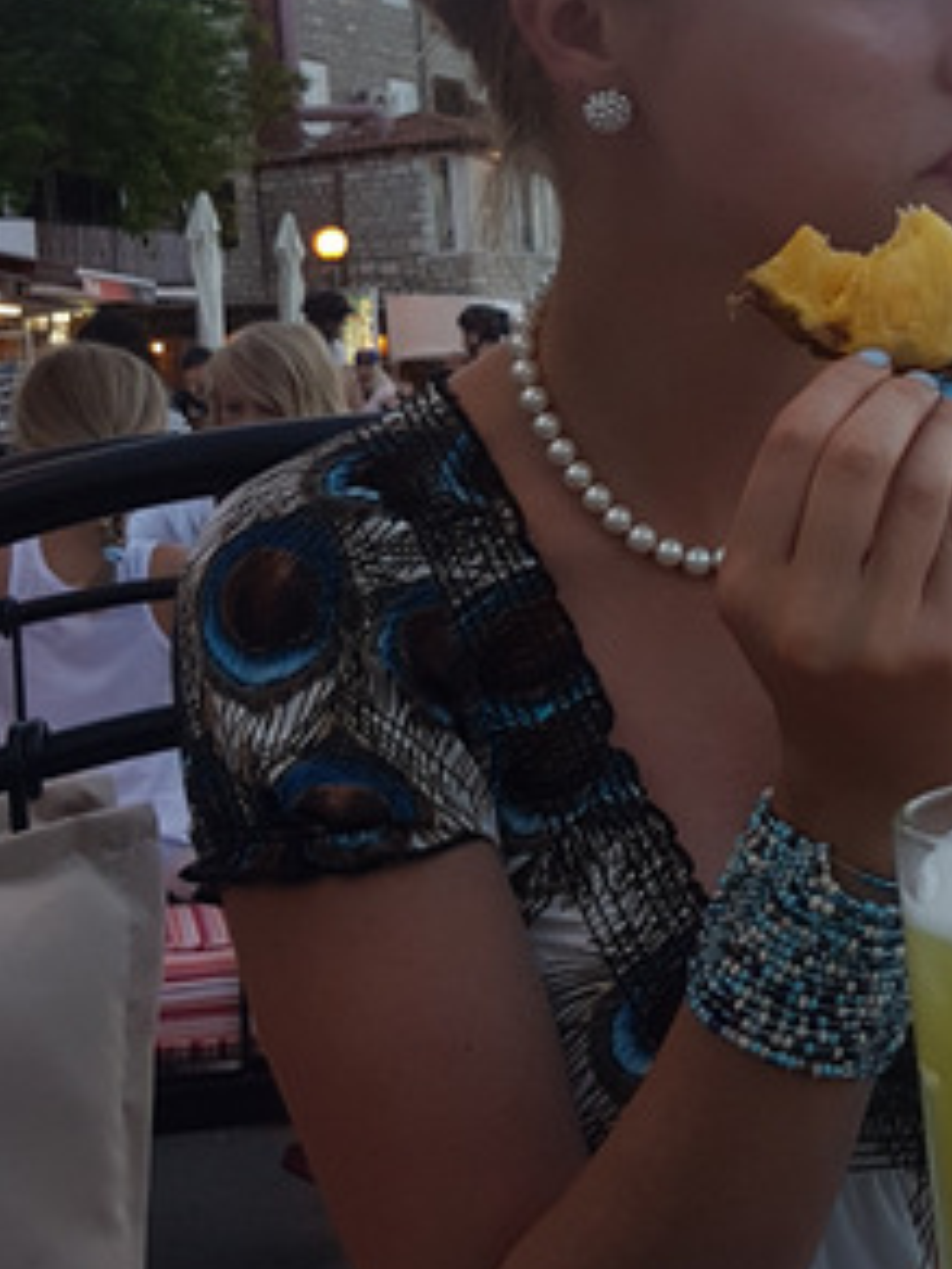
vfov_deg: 33.6
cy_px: 461
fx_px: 2090
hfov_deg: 24.9
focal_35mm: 57
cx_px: 865
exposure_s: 1/100
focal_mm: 4.2
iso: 80
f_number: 1.7
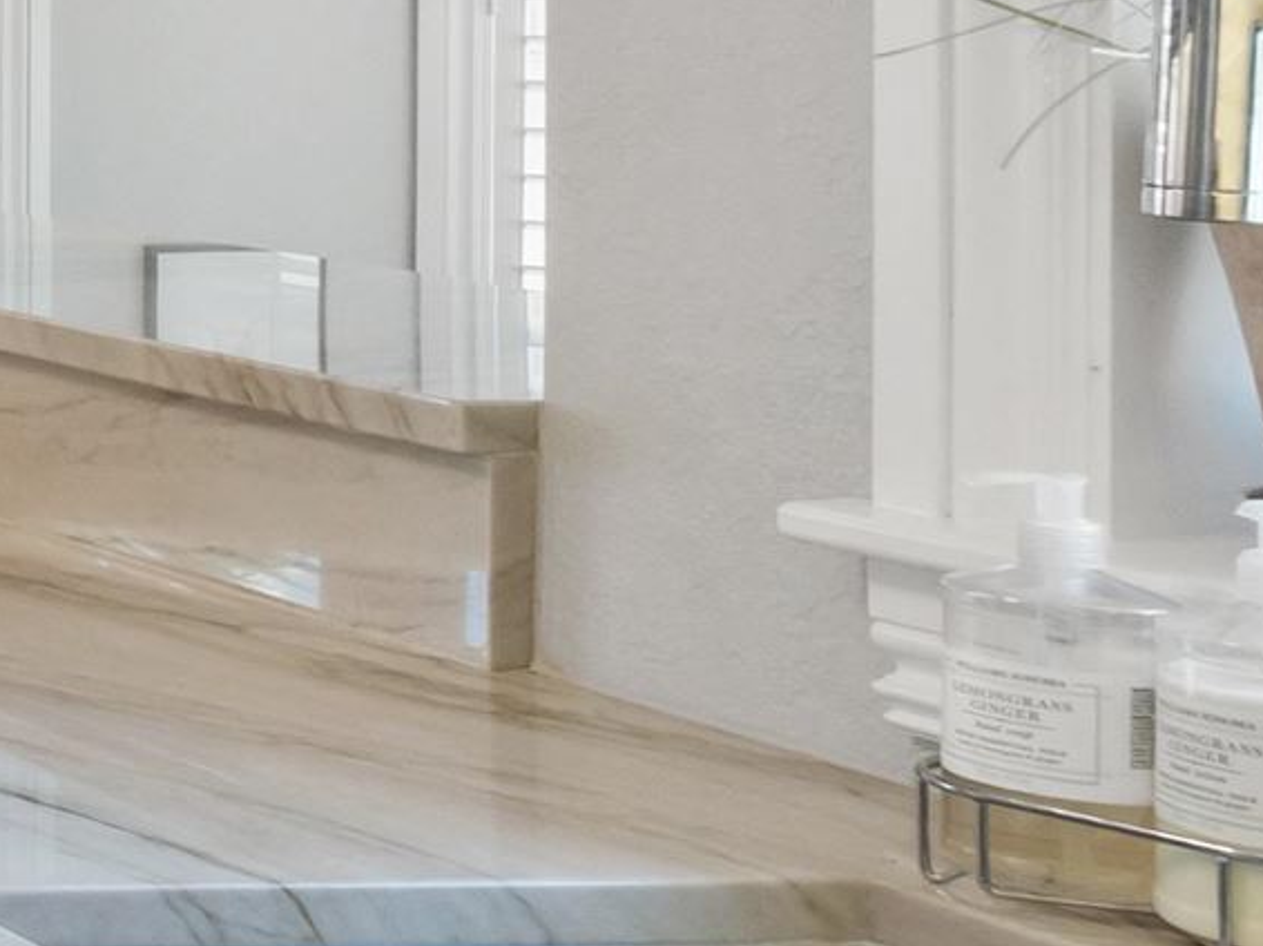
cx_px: -1901
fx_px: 2772
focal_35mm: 76
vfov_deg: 18.8
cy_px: -36
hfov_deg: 14.3
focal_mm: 7
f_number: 7.1
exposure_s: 1/5
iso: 200
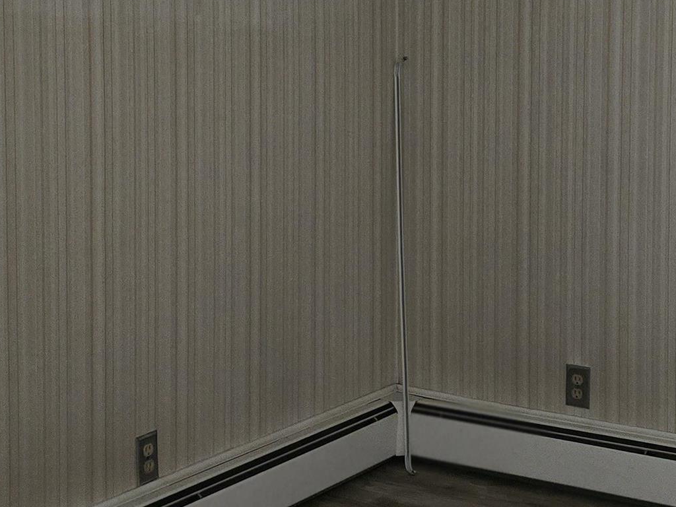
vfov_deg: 21.2
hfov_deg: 28.0
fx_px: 1347
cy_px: 148
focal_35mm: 69
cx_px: 446
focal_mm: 6.3
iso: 1250
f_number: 1.7
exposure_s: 1/60
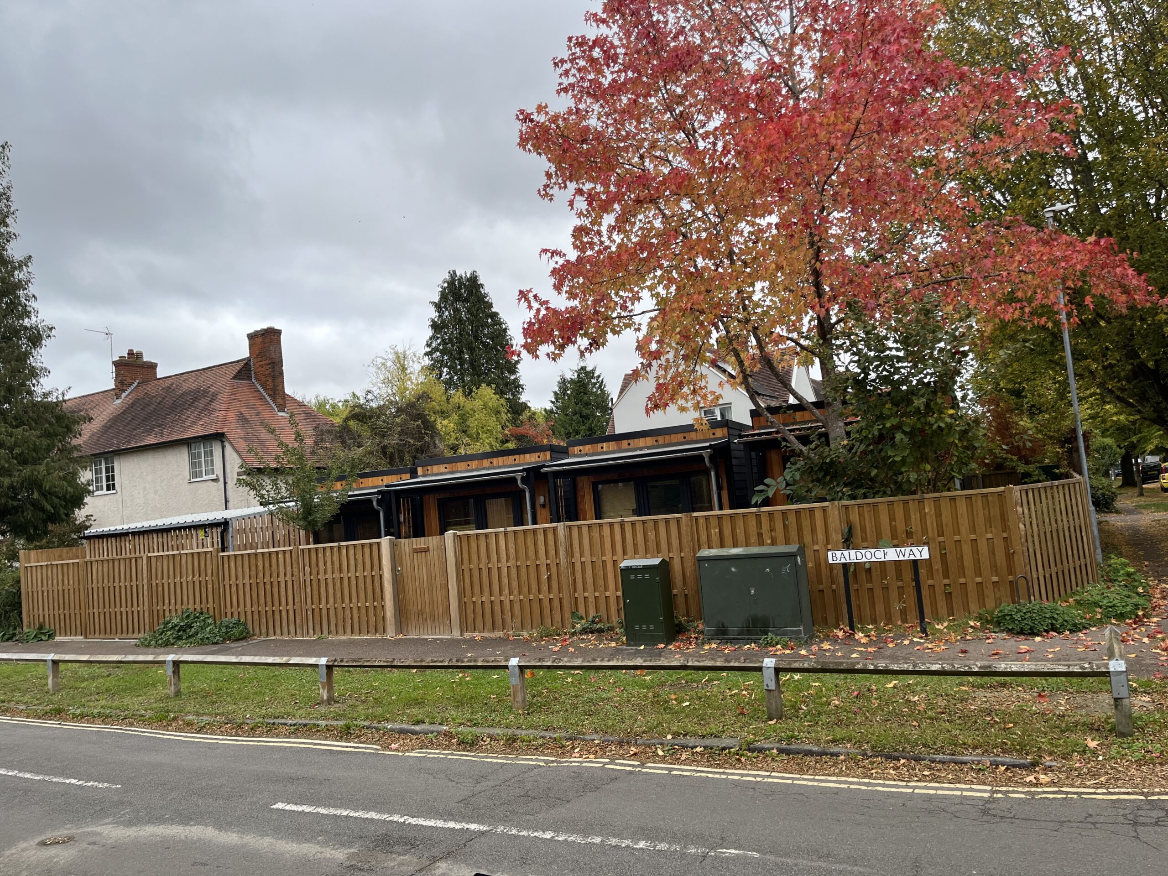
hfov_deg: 67.3
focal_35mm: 26
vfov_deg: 53.1
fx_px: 877
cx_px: 584
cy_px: 438
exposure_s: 1/943
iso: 50
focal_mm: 5.1
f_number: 1.6
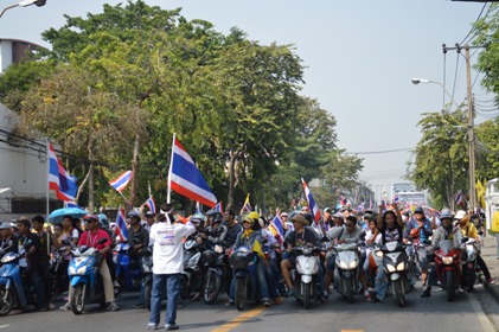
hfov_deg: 33.4
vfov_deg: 22.6
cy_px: 166
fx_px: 831
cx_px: 250
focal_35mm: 60
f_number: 5.3
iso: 400
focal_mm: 40
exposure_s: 1/1000
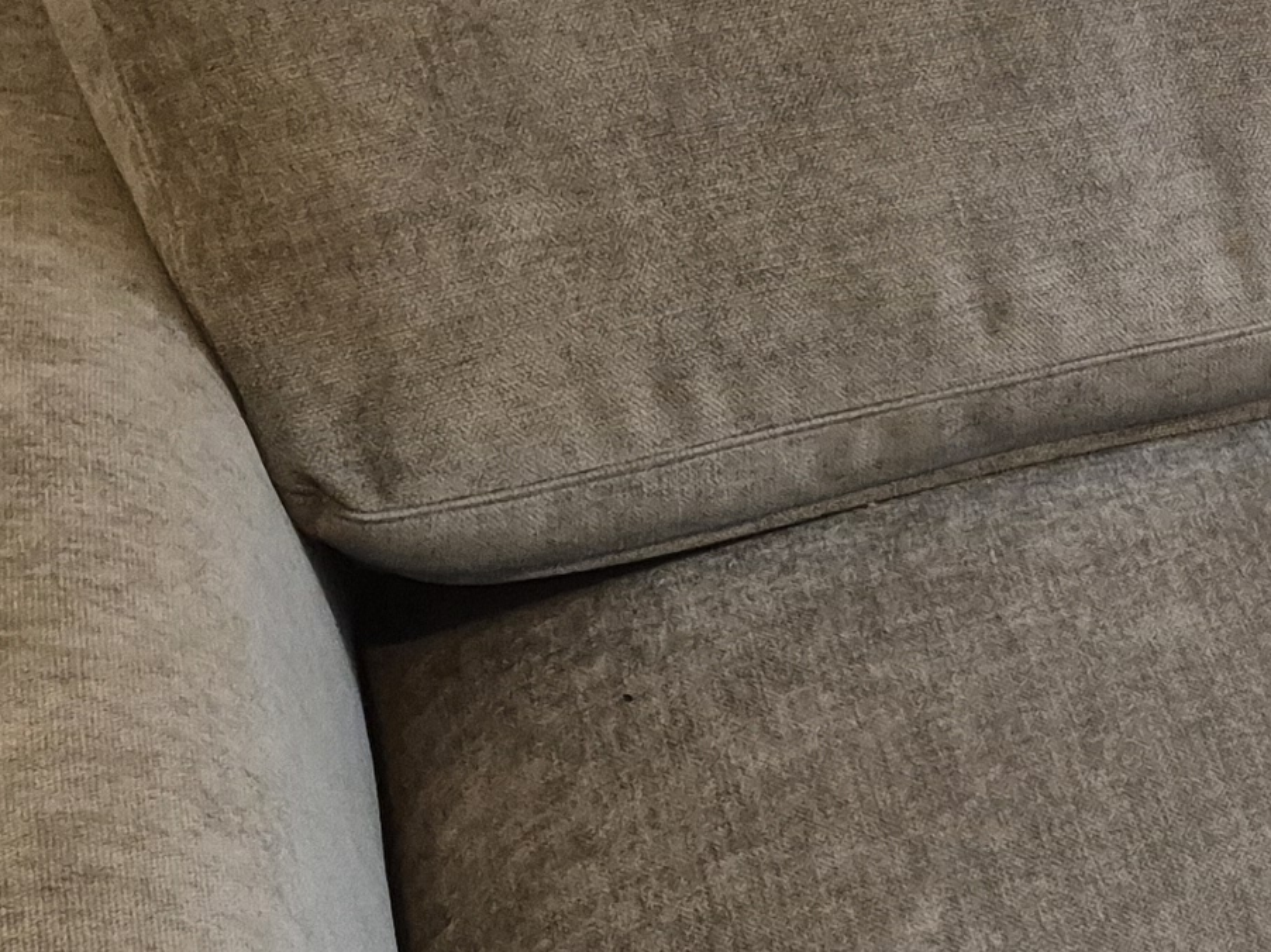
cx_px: 2524
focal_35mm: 102
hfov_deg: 15.5
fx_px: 3744
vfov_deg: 14.5
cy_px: 352
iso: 800
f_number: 1.8
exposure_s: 1/60
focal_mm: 5.4
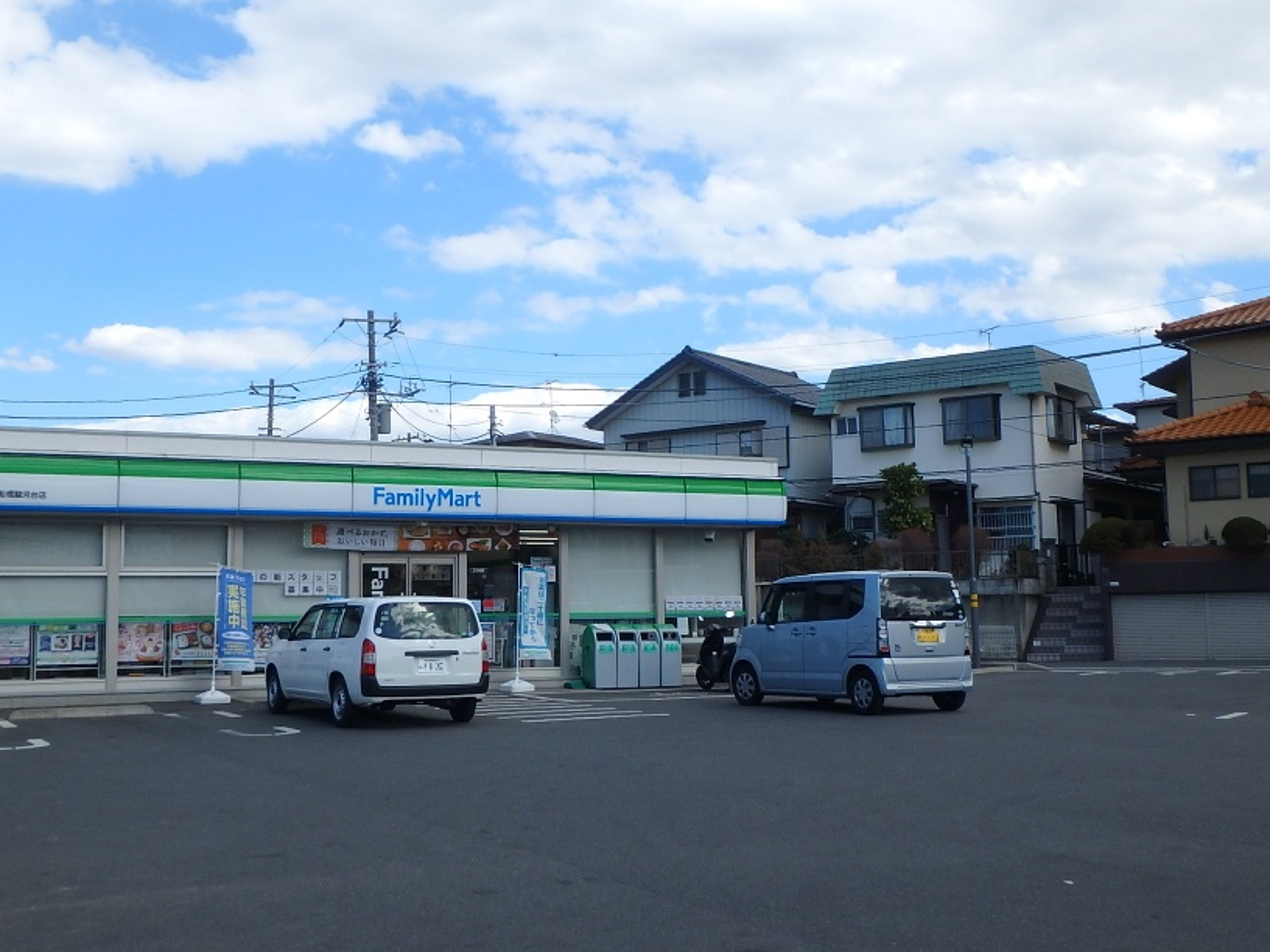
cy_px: 498
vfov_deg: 34.3
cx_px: 623
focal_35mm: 42
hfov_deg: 44.8
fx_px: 1541
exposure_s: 1/500
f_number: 5
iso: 125
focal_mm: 6.4
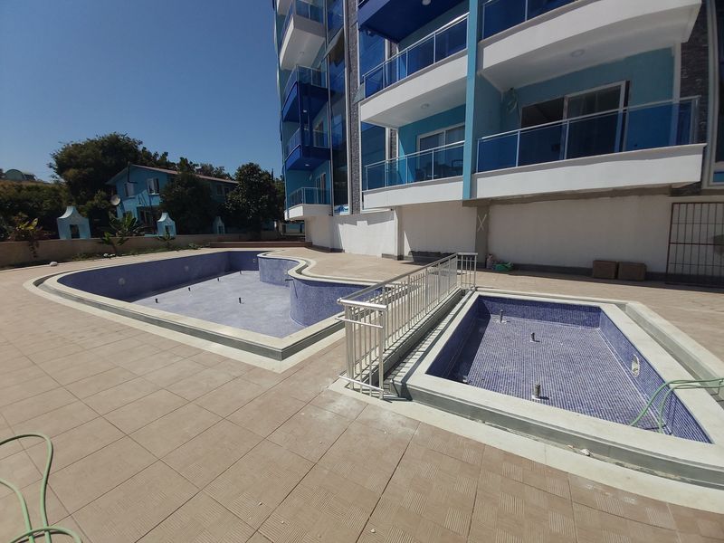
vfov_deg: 94.5
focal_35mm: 12
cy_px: 272
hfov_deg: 110.5
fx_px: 251
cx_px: 362
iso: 40
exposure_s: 1/3786
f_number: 2.2
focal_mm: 1.42
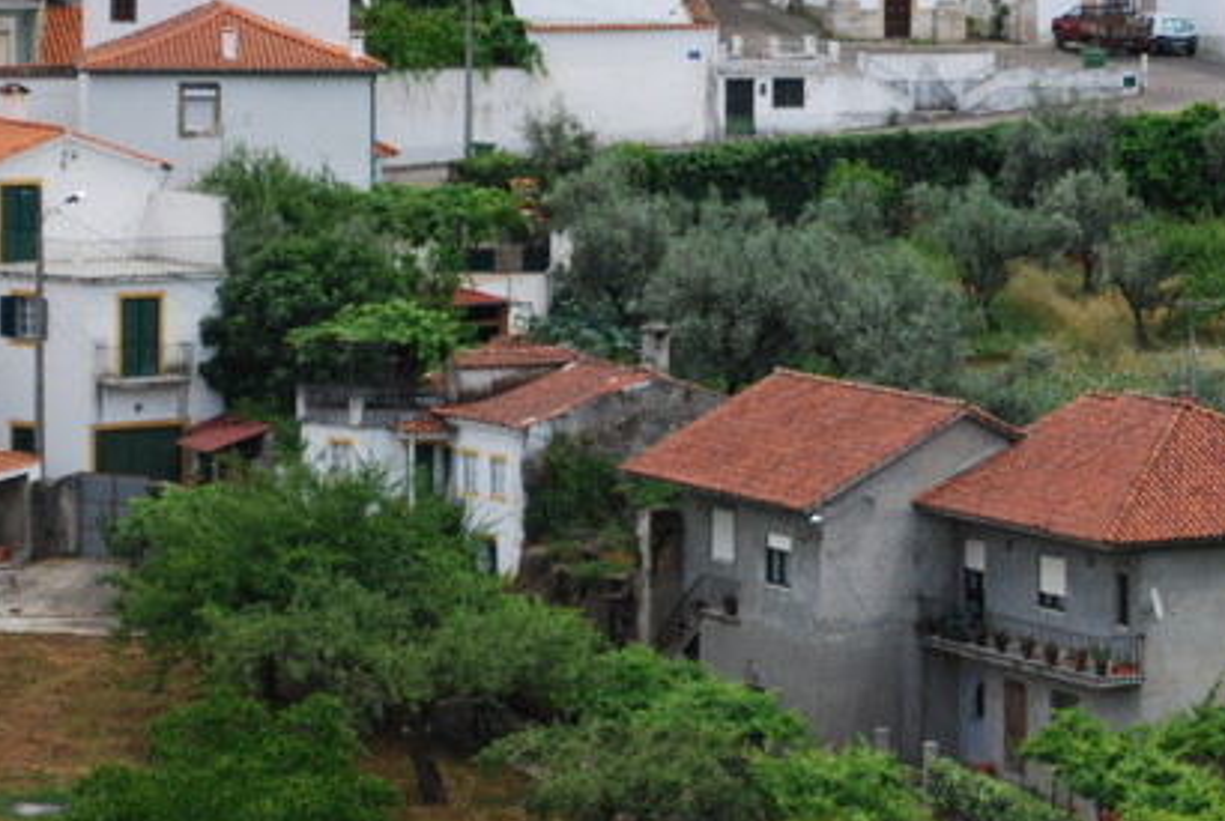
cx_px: 1028
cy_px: -52
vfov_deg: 7.1
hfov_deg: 10.6
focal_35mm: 193
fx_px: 6585
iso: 200
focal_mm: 55
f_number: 5.6
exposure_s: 1/500
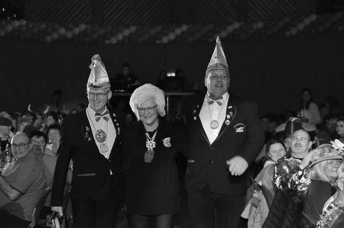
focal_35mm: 117
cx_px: 172
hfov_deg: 17.5
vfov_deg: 11.7
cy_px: 114
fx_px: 1116
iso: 3200
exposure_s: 1/80
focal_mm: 78
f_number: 5.6
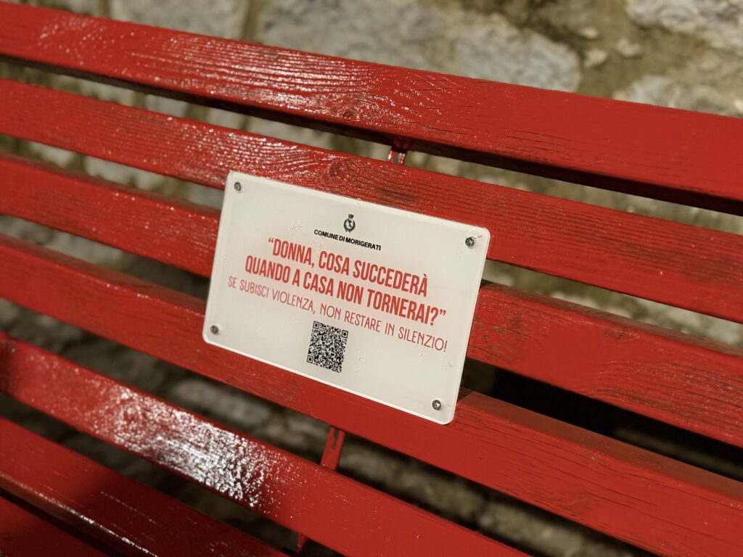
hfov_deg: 39.7
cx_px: 372
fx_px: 1030
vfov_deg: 30.3
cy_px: 278
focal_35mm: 48
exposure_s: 1/25
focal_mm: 6.76
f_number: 1.78
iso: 500
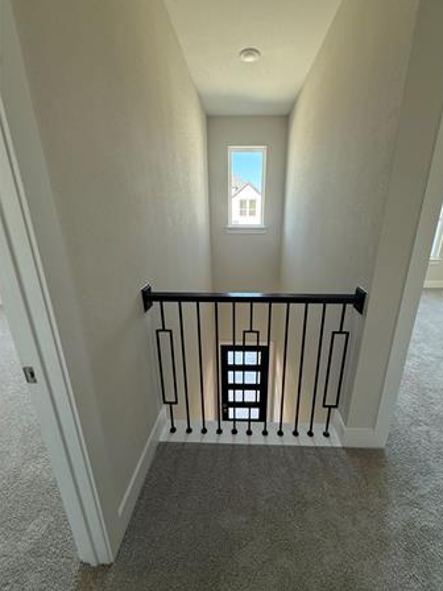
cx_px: 236
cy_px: 298
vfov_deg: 98.2
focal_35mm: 15
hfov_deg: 81.6
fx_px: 256
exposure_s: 1/99
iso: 125
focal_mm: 2.22
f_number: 2.2
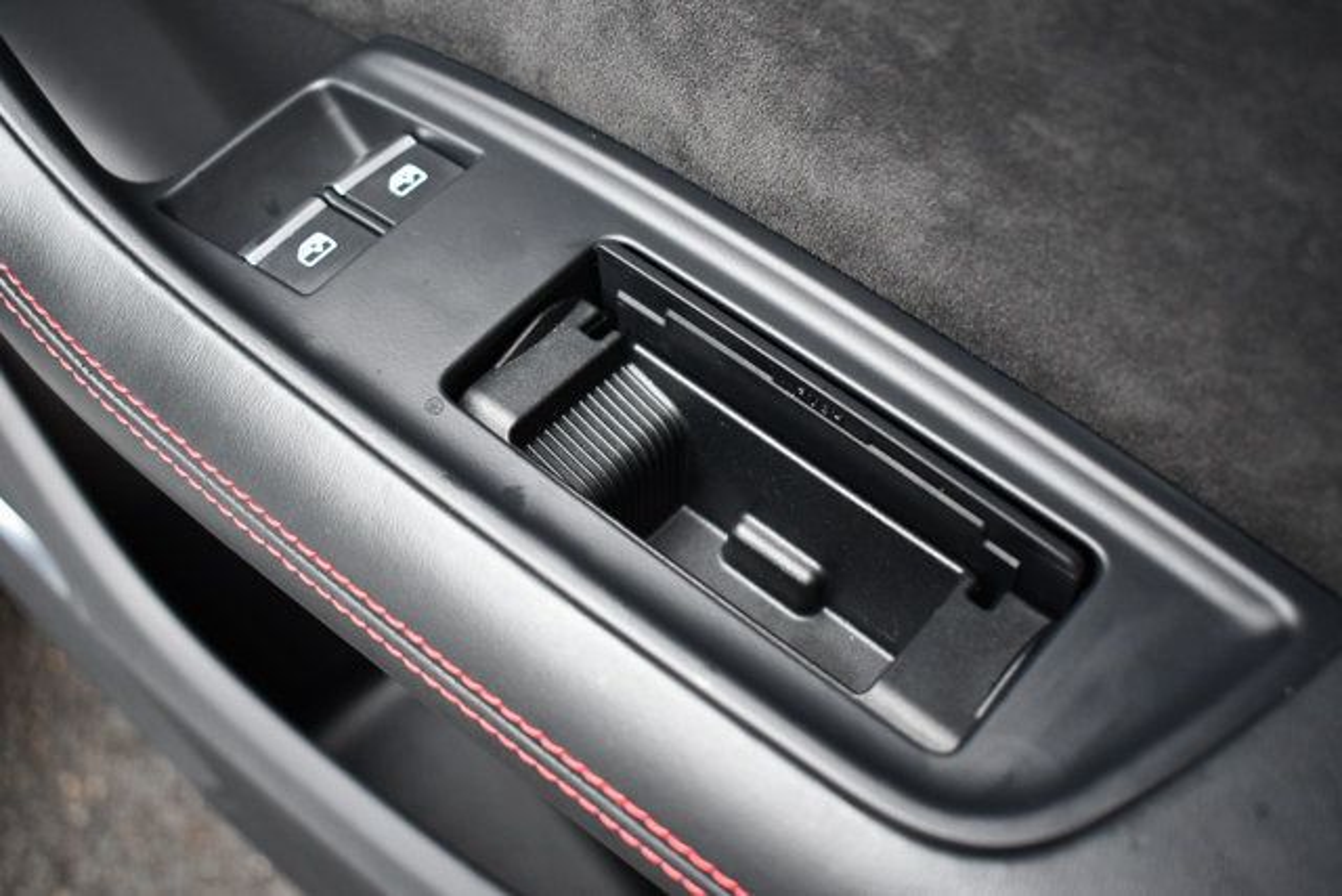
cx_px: 671
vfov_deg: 31.9
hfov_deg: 46.4
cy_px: 448
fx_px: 1566
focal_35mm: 42
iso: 1250
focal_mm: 28
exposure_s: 1/125
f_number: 4.2
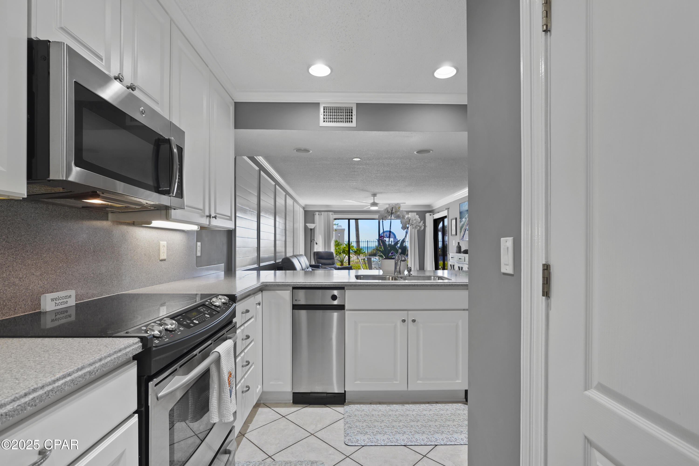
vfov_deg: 69.7
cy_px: 233
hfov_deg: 92.4
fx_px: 335
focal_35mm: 17
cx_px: 350
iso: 100
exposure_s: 1/4
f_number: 4
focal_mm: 11.5
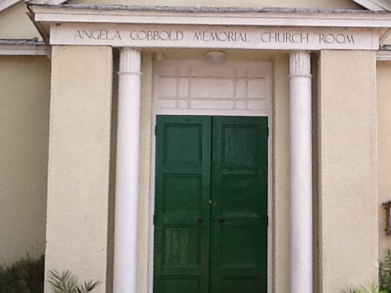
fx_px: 949
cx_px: 219
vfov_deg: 17.6
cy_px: 147
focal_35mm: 84
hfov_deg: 23.3
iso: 40
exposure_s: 1/810
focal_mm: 2.03
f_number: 2.4
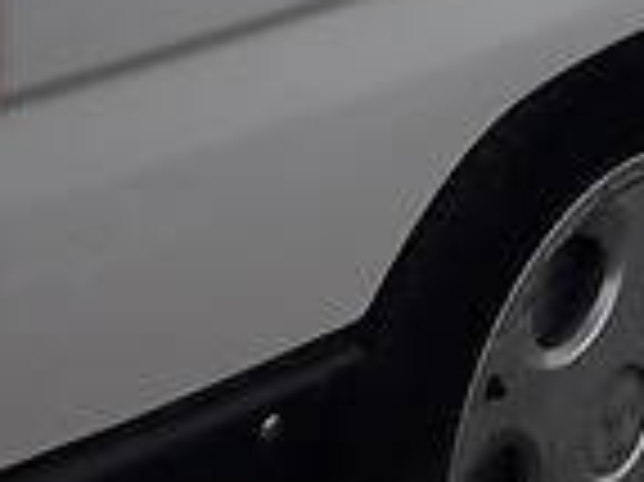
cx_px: 896
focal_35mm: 157
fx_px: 2918
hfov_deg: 12.1
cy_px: -586
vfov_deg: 8.7
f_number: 1.9
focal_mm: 3.7
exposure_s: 1/288
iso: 40
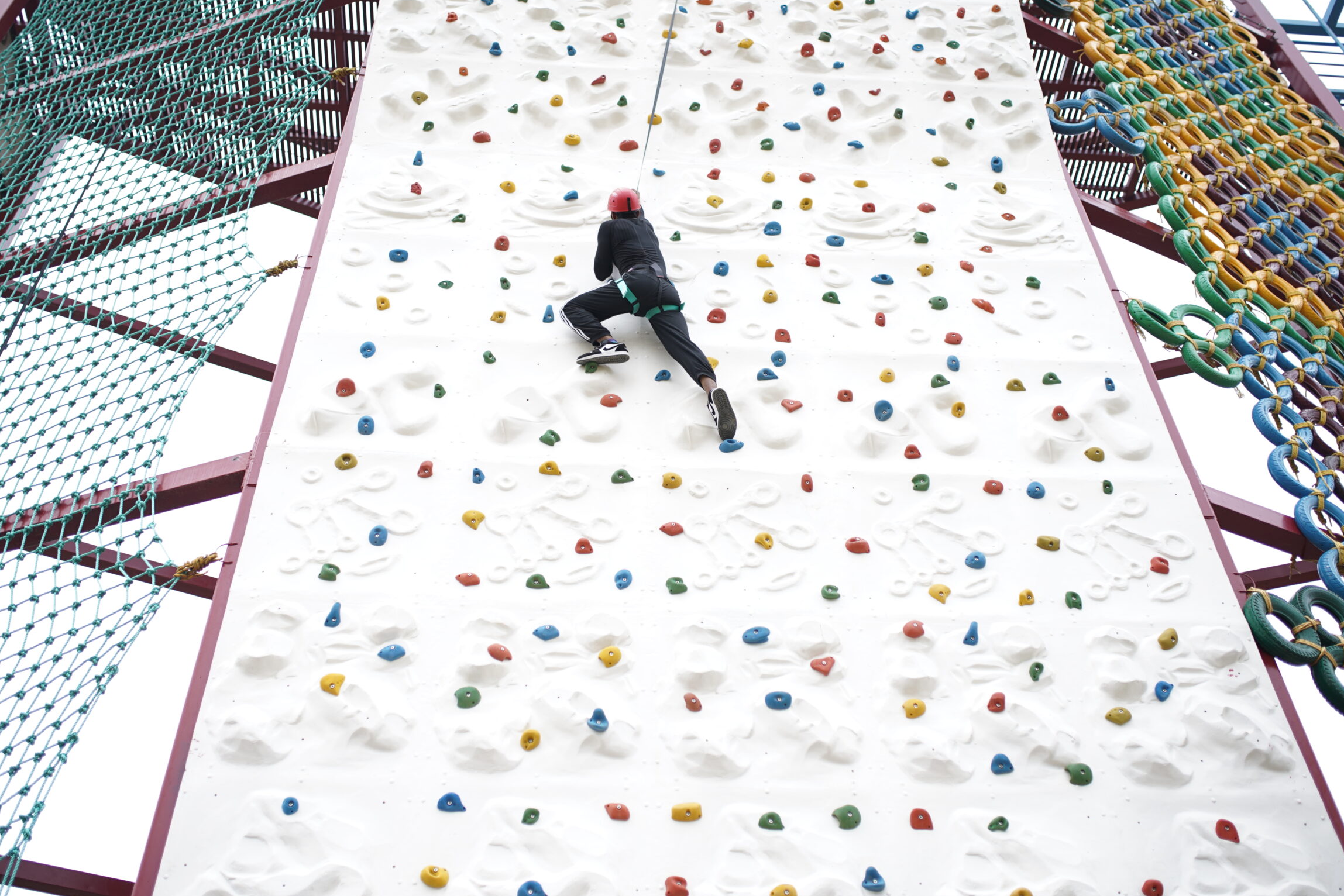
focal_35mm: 39
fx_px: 1456
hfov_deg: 49.5
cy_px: 421
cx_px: 646
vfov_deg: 34.2
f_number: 1.8
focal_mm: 35
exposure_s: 1/1250
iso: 100
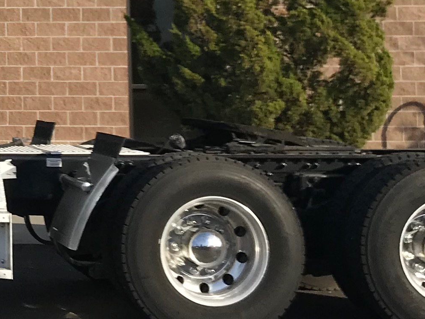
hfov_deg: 16.0
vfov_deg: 12.9
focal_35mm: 113
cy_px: -32
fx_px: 1387
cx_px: -209
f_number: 1.8
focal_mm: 3.99
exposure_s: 1/2128
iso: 20
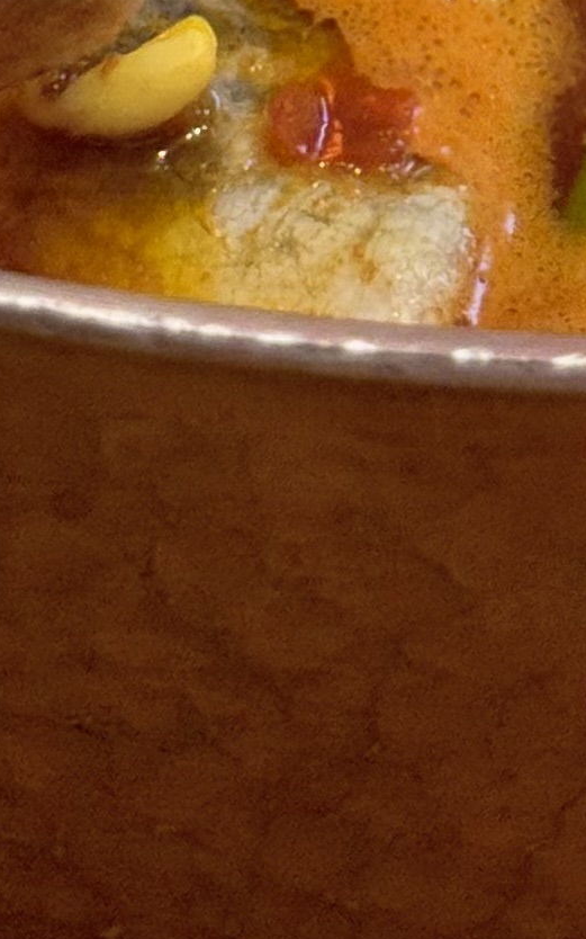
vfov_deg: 8.1
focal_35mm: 246
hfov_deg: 5.3
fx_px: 6288
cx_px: 399
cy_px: -983
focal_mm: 6.76
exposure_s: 1/65
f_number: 1.78
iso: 100
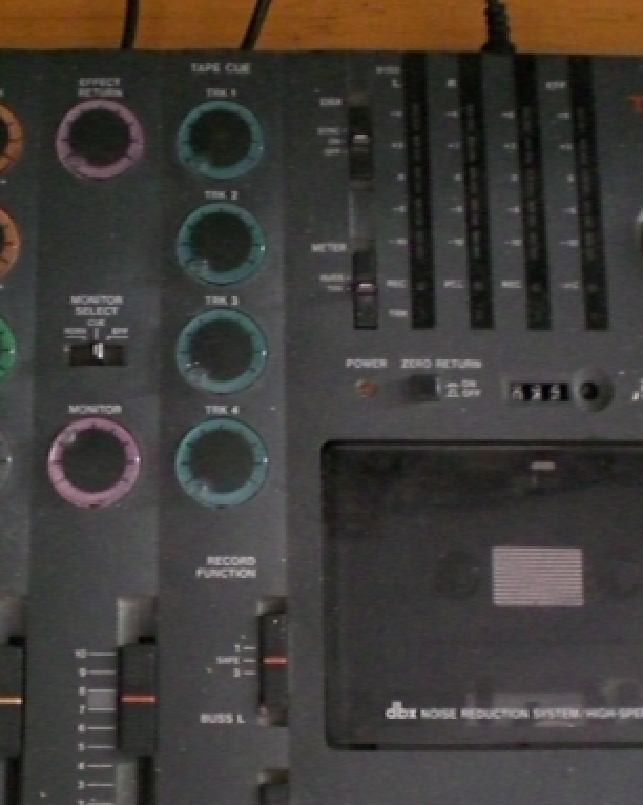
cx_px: 179
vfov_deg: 30.4
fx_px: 1476
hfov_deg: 24.4
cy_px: 481
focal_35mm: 62
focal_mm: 6.3
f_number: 3.1
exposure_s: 1/15
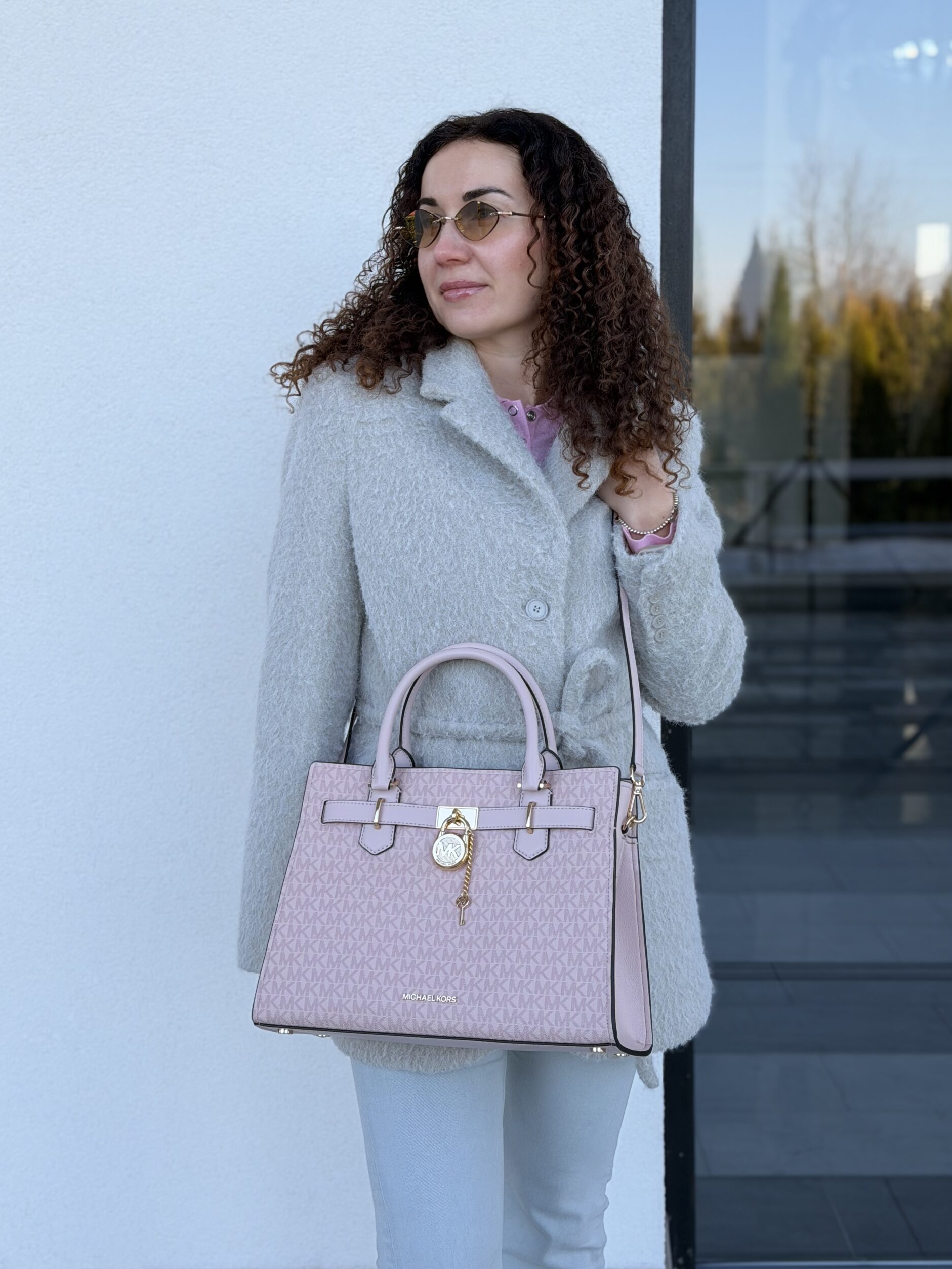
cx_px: 479
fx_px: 1797
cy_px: 624
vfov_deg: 38.9
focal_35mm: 49
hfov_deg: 29.7
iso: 64
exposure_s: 1/549
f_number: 1.78
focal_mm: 6.76
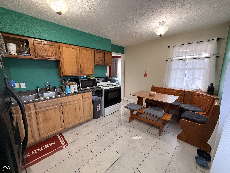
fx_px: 93
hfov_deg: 102.1
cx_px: 115
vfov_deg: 85.7
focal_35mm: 14
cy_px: 86
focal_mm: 2.22
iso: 320
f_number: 2.2
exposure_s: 1/120
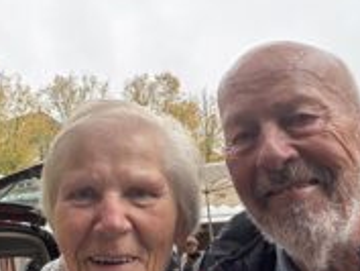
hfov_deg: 36.0
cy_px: 114
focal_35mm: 52
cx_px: 92
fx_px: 541
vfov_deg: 28.0
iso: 32
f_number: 1.9
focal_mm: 2.69
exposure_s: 1/121
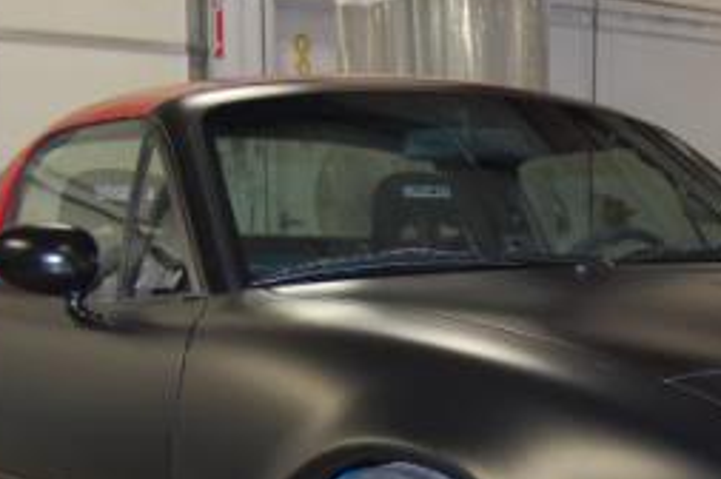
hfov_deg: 22.8
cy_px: 527
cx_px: 641
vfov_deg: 15.2
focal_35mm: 87
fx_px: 1745
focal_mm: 23
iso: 400
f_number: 3.8
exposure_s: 1/60
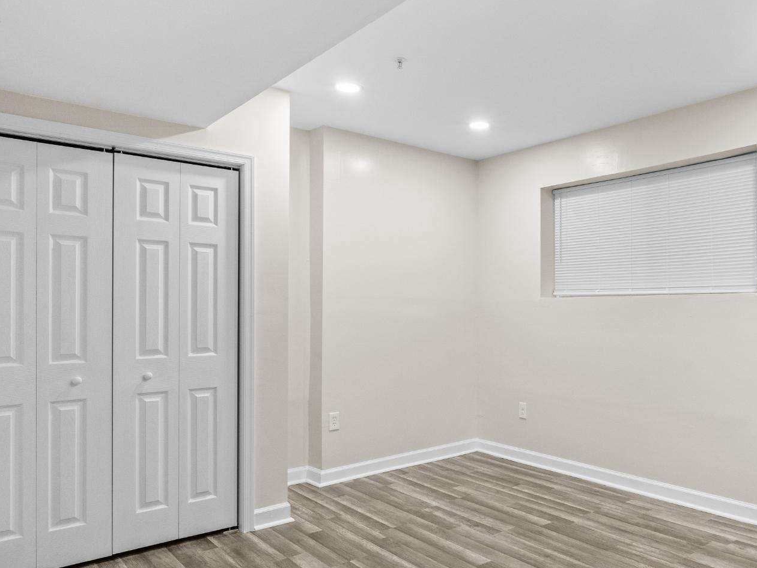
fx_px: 547
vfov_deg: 54.4
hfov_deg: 67.2
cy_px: 344
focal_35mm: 25
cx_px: 514
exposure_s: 1/15
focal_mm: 16
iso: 2500
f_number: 9
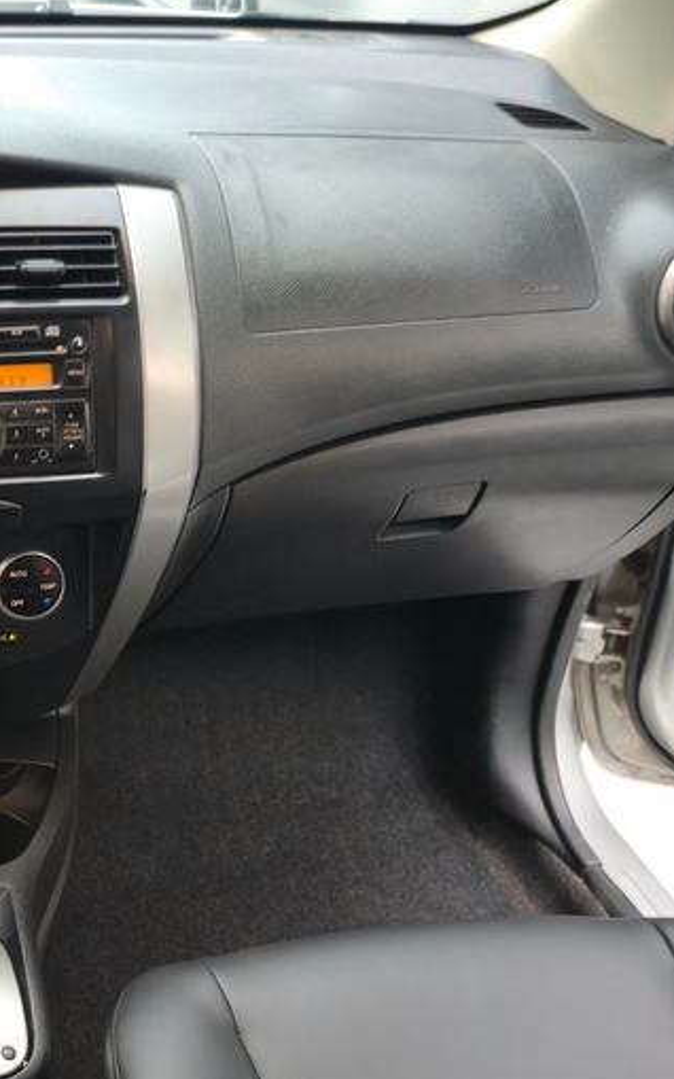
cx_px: -38
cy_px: 687
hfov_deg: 24.8
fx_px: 1441
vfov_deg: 40.7
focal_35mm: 49
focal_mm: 6.3
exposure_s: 1/40
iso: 400
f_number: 1.7
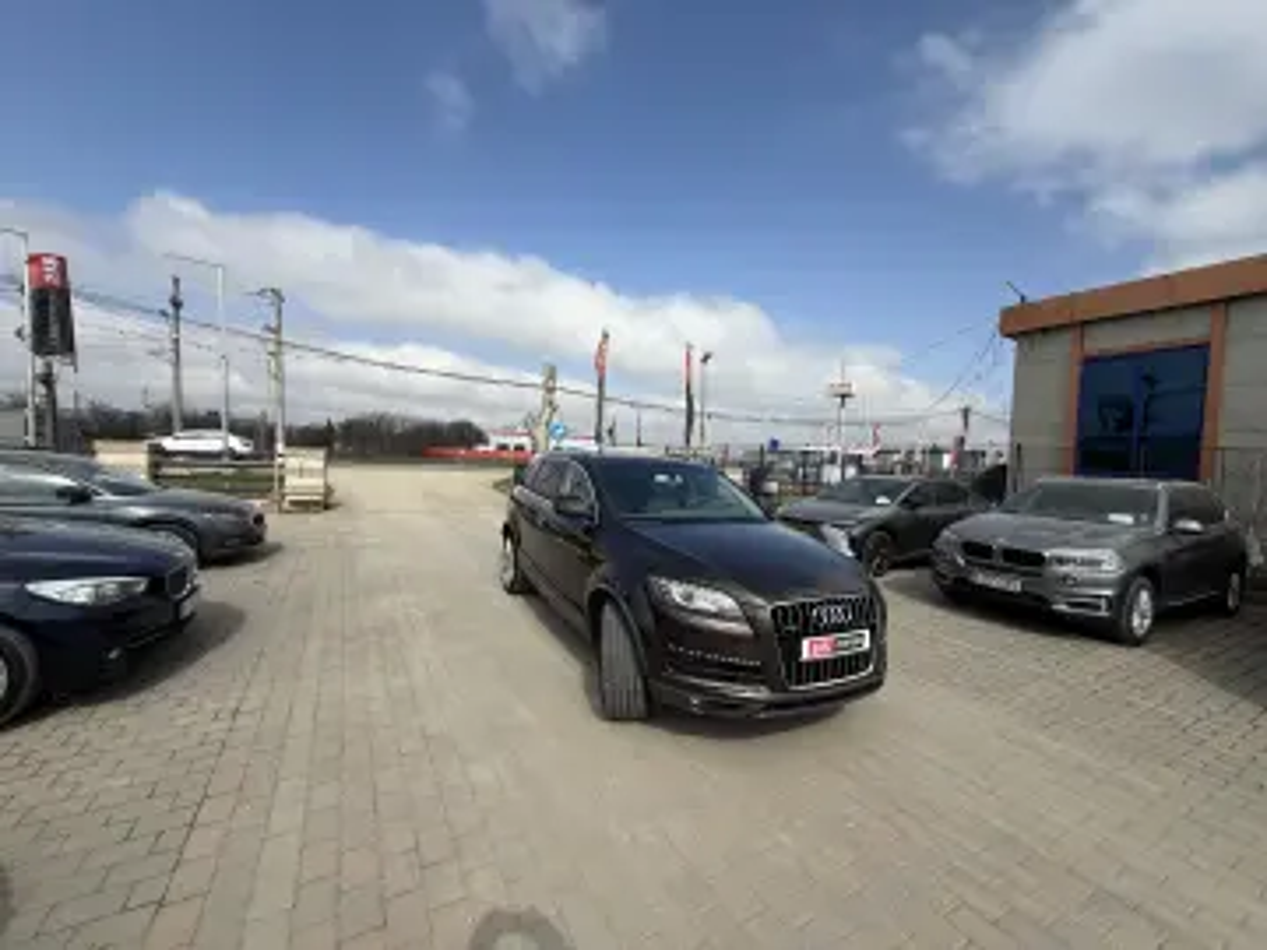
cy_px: 475
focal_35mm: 14
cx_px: 634
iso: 50
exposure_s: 1/3125
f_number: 2.2
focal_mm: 2.22
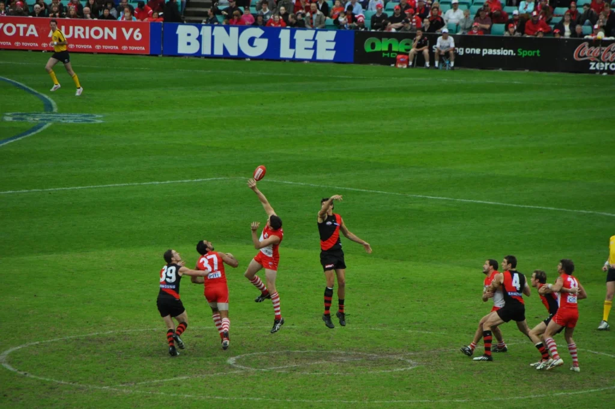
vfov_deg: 3.8
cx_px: 308
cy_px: 204
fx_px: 6145
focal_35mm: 360
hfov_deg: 5.7
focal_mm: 240
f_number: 6.3
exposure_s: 1/500
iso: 900
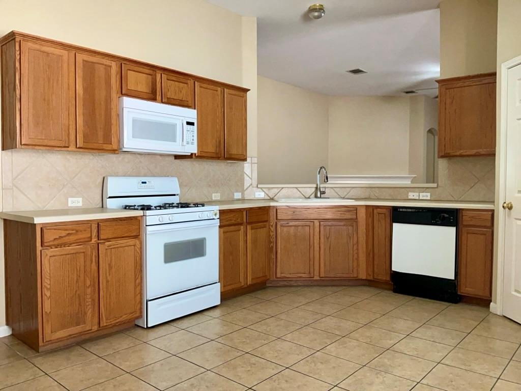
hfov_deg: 65.3
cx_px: 260
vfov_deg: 51.4
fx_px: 406
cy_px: 196
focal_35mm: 27
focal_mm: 3
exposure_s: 1/100
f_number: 1.8
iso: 80
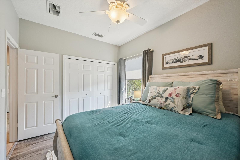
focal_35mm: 14
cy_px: 80
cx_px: 120
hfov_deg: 104.3
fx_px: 93
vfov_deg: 81.2
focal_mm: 14
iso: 400
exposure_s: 1/60
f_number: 8
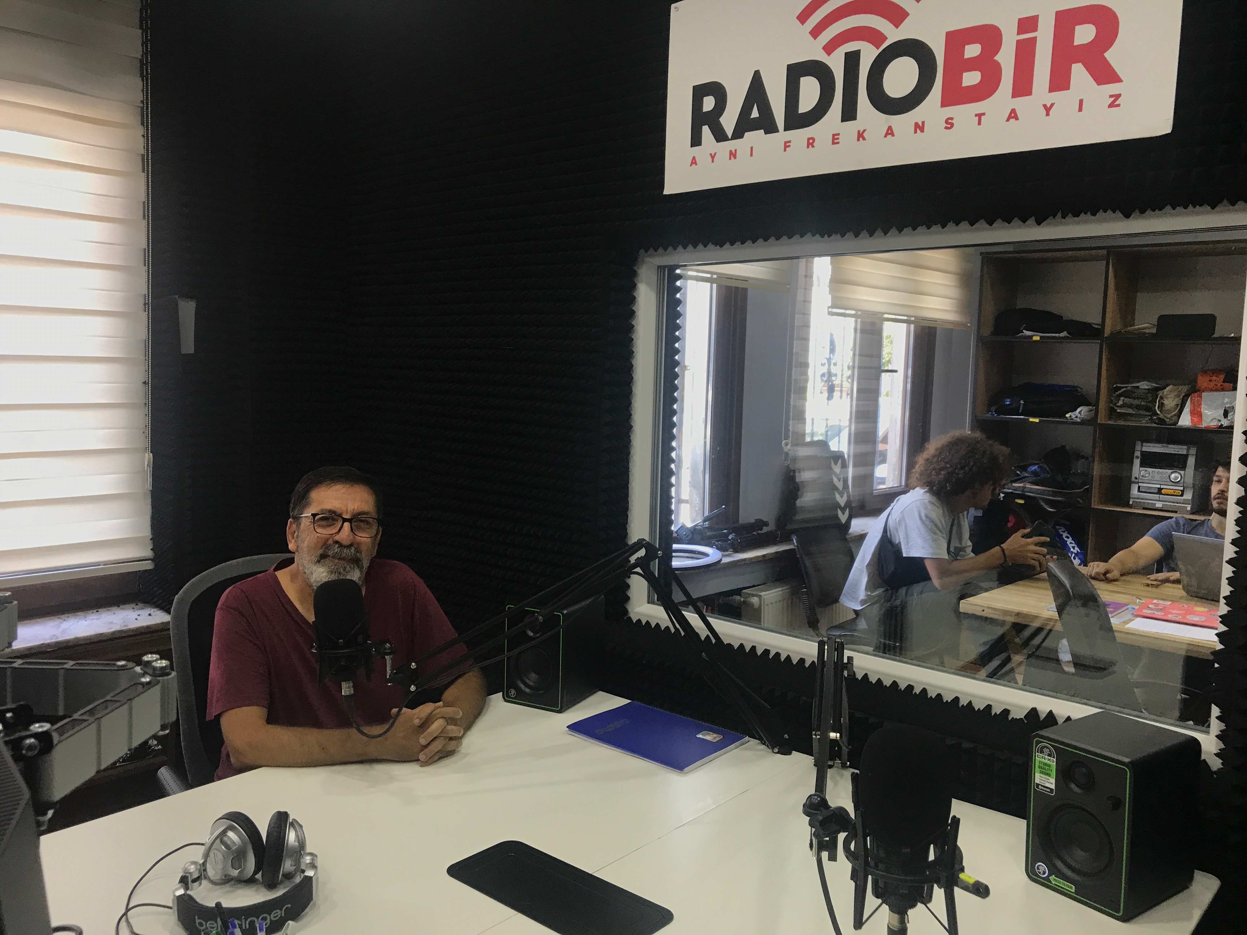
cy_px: 468
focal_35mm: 28
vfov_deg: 49.7
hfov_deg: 63.4
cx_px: 624
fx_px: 1009
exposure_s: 1/33
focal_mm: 3.99
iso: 25
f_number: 1.8
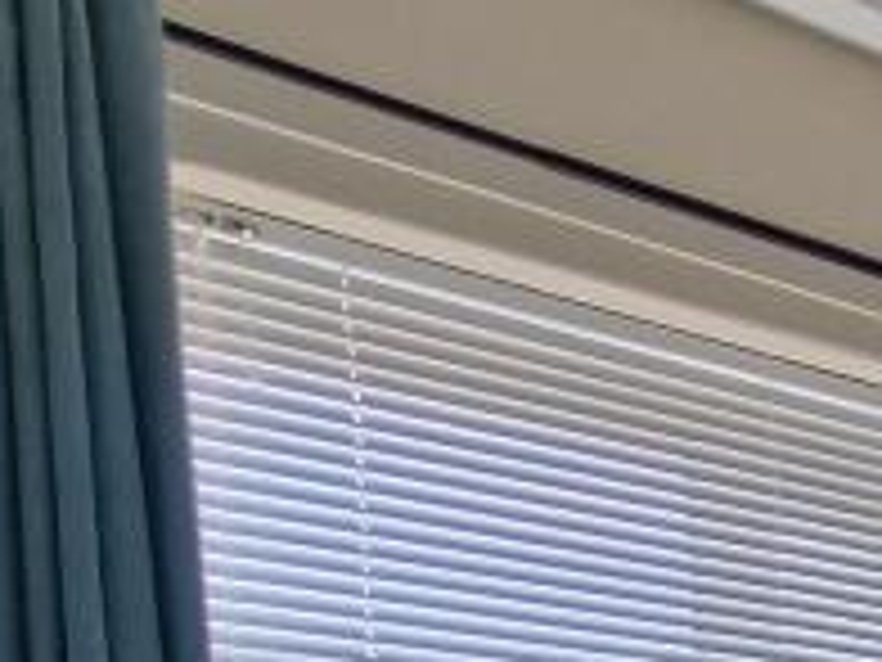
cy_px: 1216
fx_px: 1733
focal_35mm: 68
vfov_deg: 17.3
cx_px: 1746
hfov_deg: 18.7
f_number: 2.2
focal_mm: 2.2
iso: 64
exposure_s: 1/100
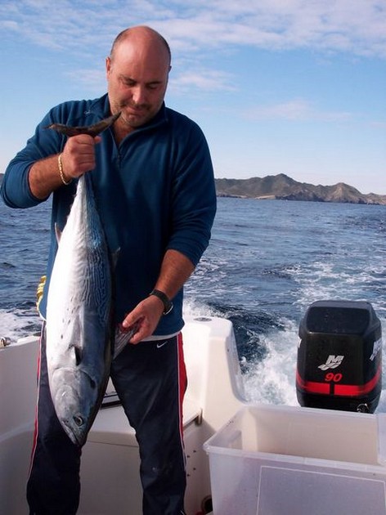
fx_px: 565
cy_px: 258
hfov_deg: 37.7
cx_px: 193
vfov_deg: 49.0
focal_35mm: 38
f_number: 4.8
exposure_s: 1/500
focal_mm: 8
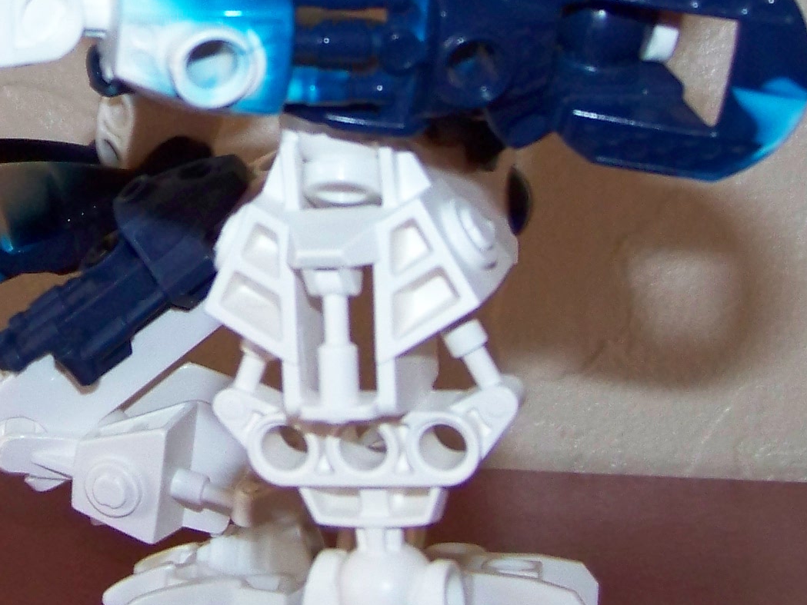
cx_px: 295
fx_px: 2611
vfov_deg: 13.1
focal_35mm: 112
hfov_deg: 17.5
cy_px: 29
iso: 200
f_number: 2.8
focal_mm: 5.85
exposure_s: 1/30
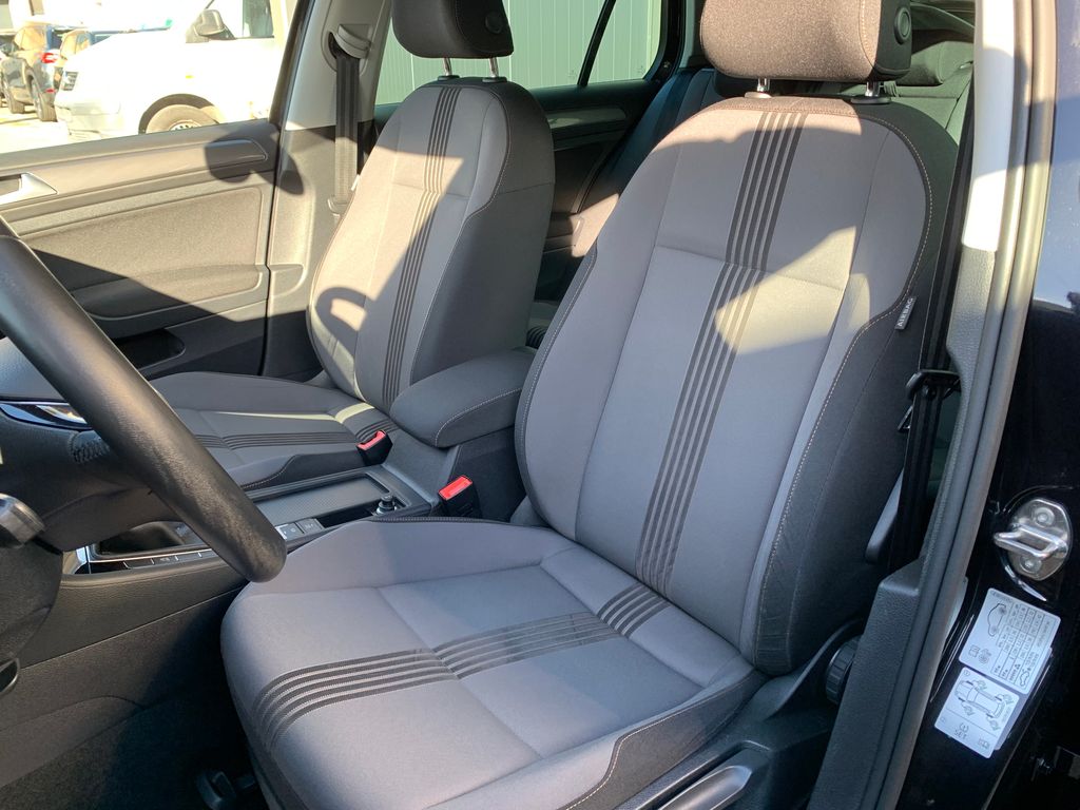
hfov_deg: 67.3
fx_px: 811
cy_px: 405
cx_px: 540
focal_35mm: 26
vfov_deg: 53.1
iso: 50
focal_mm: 4.25
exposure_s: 1/121
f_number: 1.8
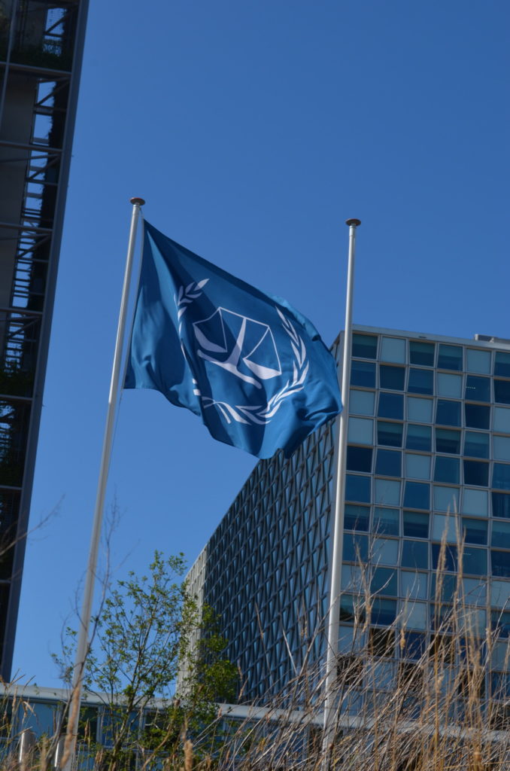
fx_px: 1665
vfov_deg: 26.0
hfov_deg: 17.4
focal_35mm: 78
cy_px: 386
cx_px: 255
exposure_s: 1/320
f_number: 9
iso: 100
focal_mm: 52
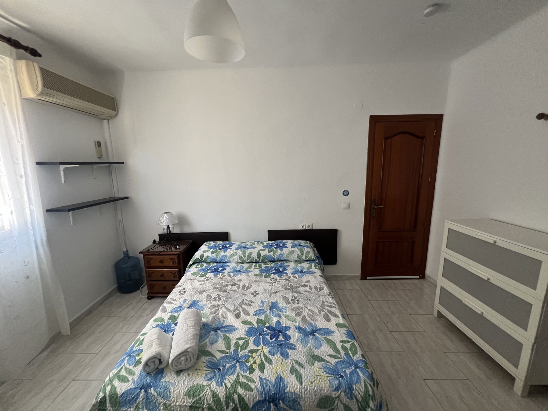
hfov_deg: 106.2
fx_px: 206
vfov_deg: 89.9
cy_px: 206
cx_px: 274
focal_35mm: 13
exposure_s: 1/50
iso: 125
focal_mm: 1.57
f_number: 1.8
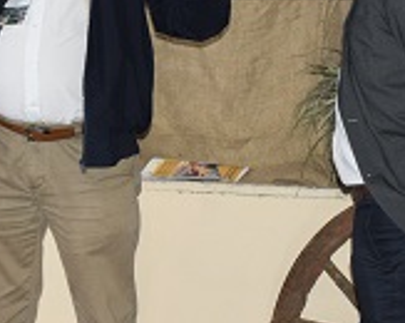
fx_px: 2176
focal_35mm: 182
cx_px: -10
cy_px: -32
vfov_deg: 8.4
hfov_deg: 10.5
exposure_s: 1/80
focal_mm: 35
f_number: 4.2
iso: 800
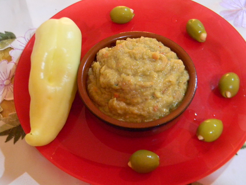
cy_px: 92
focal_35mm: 47
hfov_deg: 40.4
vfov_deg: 30.9
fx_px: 334
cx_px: 123
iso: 800
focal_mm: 8.6
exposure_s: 1/30
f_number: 3.9
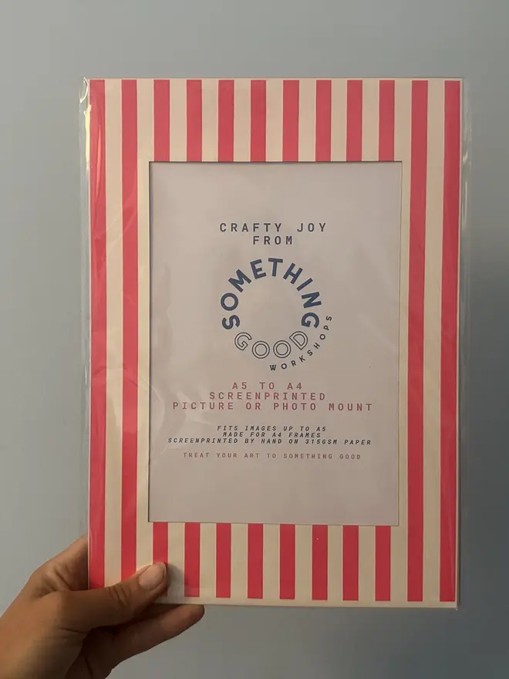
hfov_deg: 56.8
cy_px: 340
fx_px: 471
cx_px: 254
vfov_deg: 71.6
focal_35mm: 24
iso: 500
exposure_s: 1/50
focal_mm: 6.86
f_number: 1.78
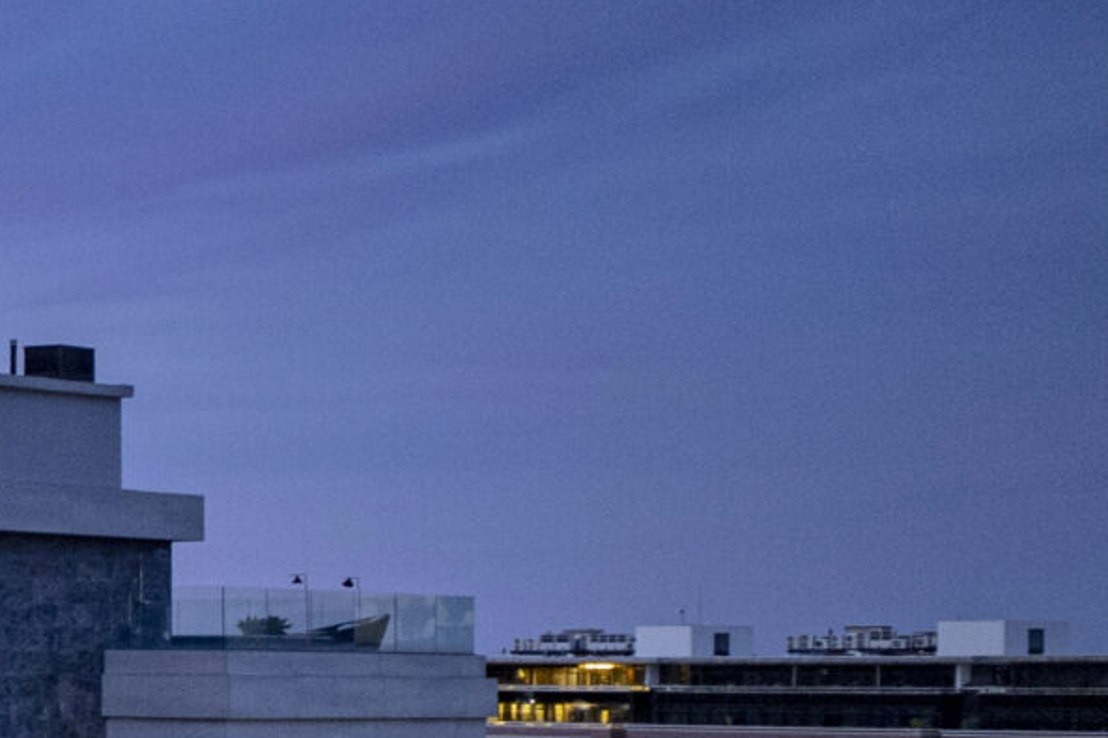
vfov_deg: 12.7
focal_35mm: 95
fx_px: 2923
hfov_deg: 15.7
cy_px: 1436
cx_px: -1254
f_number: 2.8
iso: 530
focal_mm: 8.38
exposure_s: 1/13
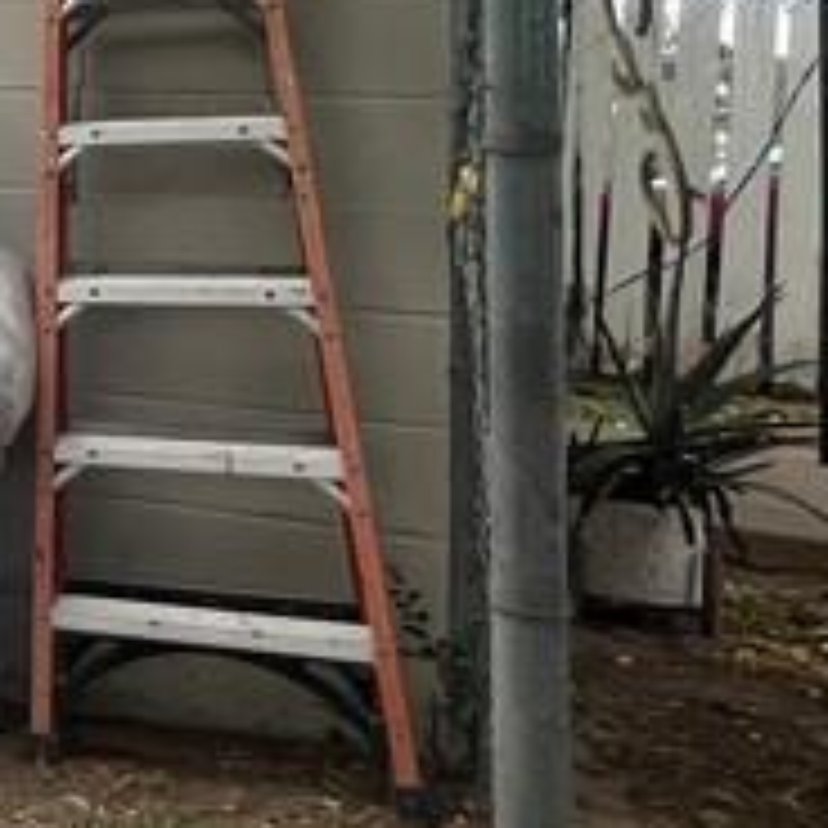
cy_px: 50
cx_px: -1188
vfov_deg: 25.8
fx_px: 1732
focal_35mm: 64
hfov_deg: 14.9
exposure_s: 1/874
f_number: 1.8
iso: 32
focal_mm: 1.57
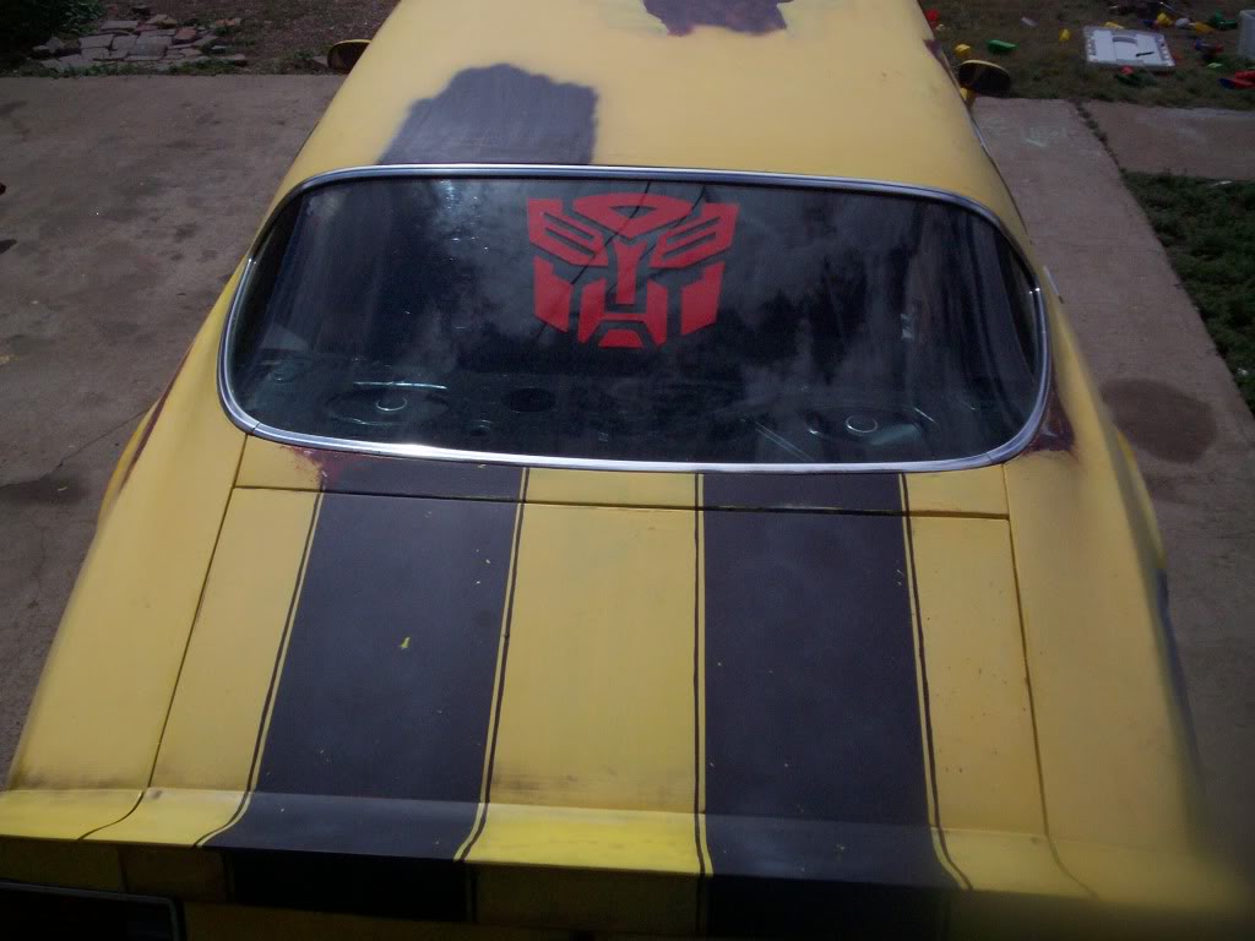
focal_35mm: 36
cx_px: 628
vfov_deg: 39.7
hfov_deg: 51.4
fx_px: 1305
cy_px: 470
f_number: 4.5
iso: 100
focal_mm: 5.9
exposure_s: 1/1938
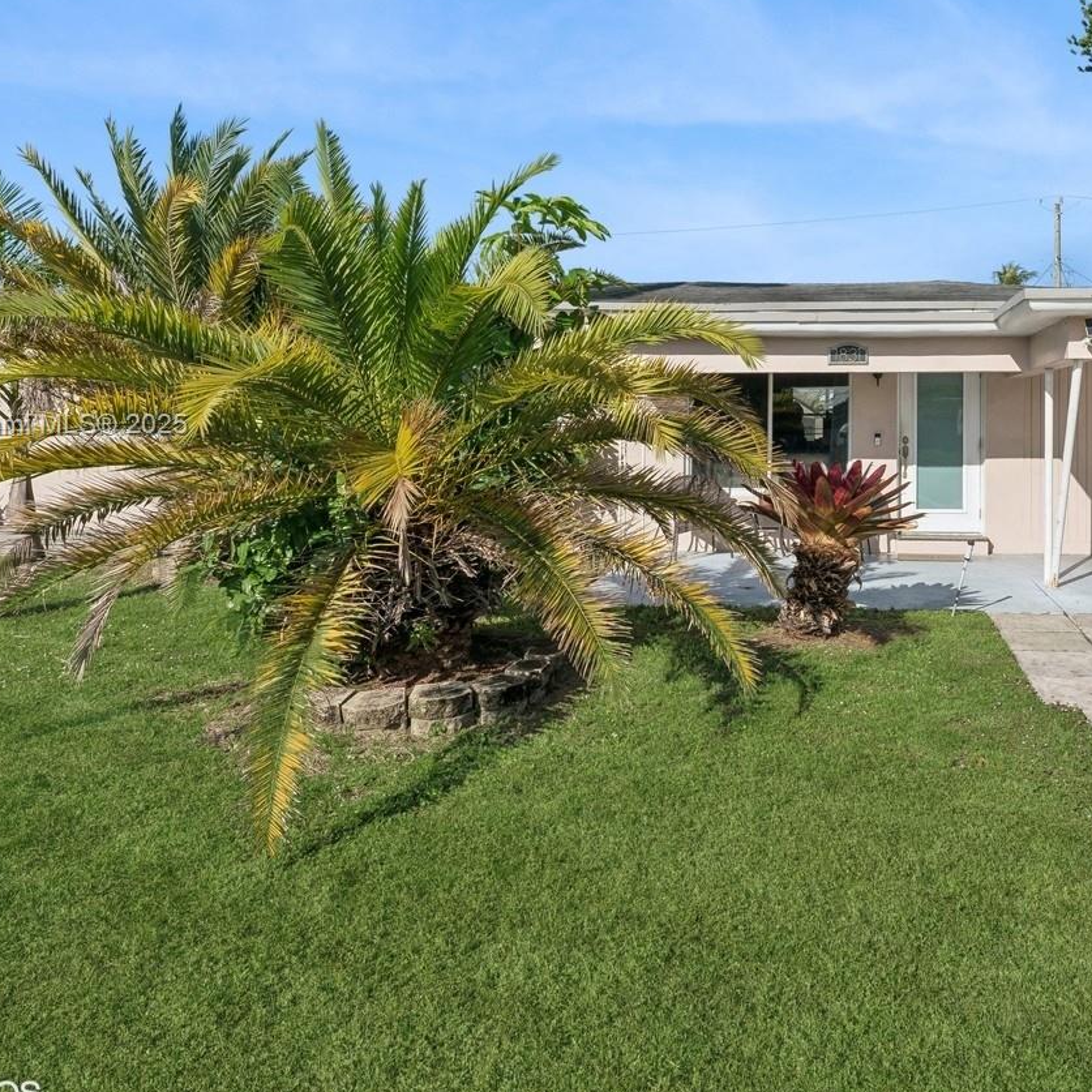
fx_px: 963
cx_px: 814
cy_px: 427
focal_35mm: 27
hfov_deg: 56.3
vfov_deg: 58.6
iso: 200
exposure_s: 1/400
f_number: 10
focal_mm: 16.6
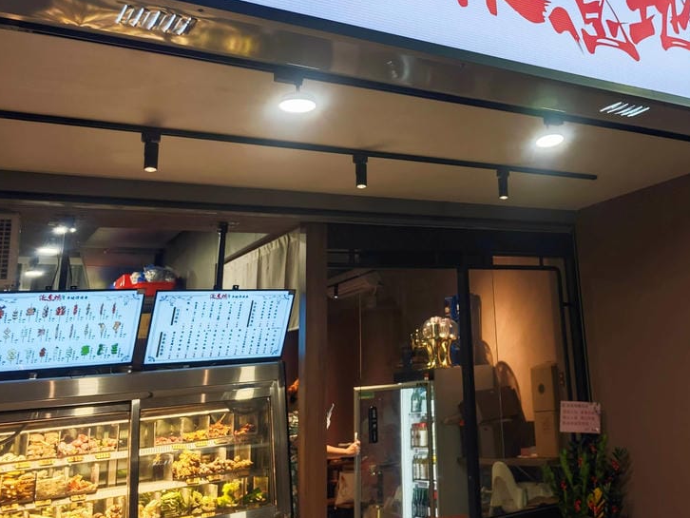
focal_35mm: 38
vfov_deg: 36.8
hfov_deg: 46.2
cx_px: 559
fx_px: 758
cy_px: 128
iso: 320
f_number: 2
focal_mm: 8.72
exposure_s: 1/60.1
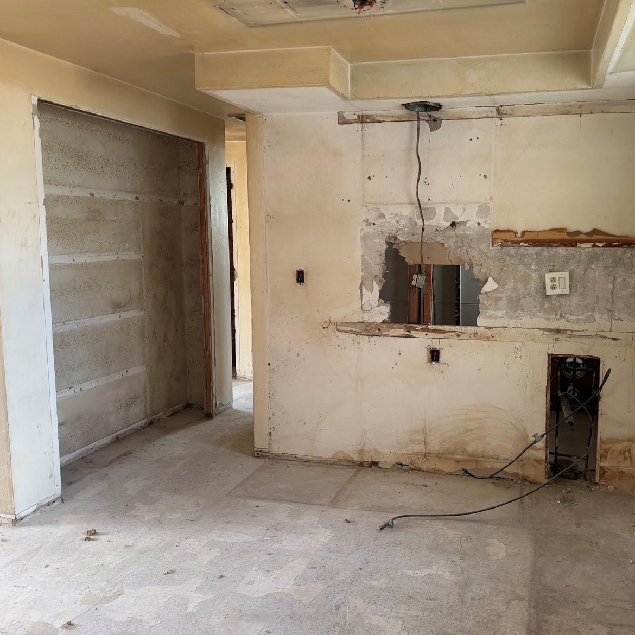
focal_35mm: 29
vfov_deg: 55.6
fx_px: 602
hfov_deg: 54.9
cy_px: 315
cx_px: 402
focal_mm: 6.76
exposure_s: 1/121
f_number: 1.78
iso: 200
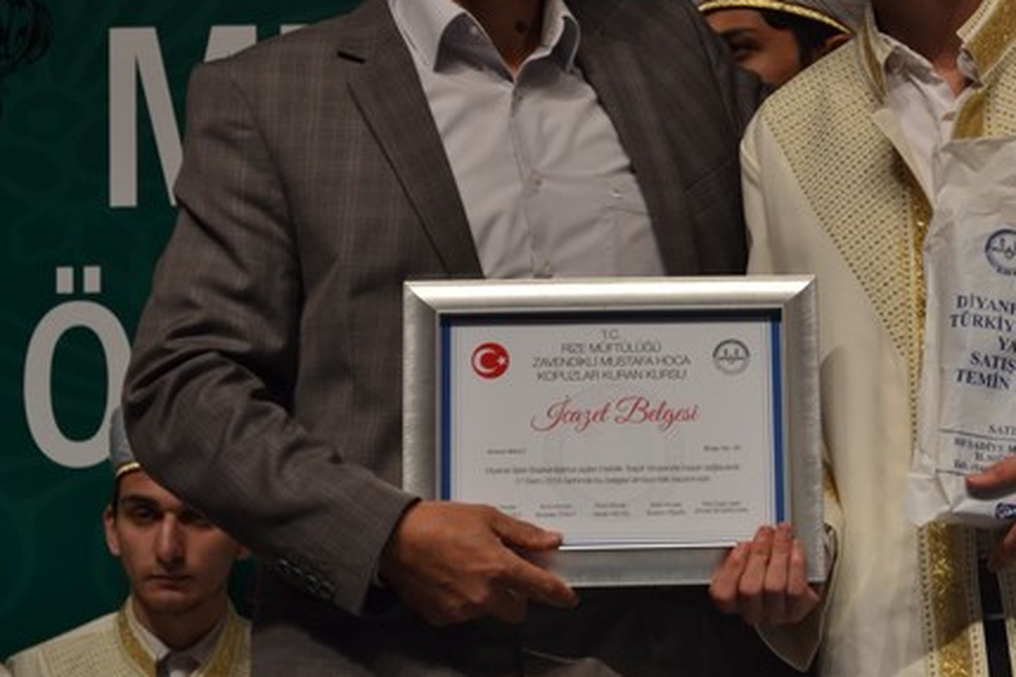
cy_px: 157
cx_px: 774
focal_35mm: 129
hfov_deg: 15.8
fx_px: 3634
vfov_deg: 10.6
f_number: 5.6
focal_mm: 55
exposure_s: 1/50
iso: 400
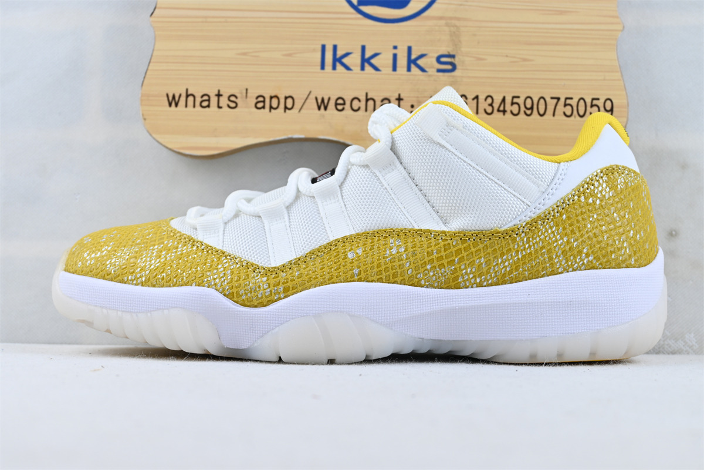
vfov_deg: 25.8
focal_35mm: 52
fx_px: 1027
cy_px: 235
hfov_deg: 37.9
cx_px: 352
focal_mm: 35
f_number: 5.3
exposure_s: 1/50
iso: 100
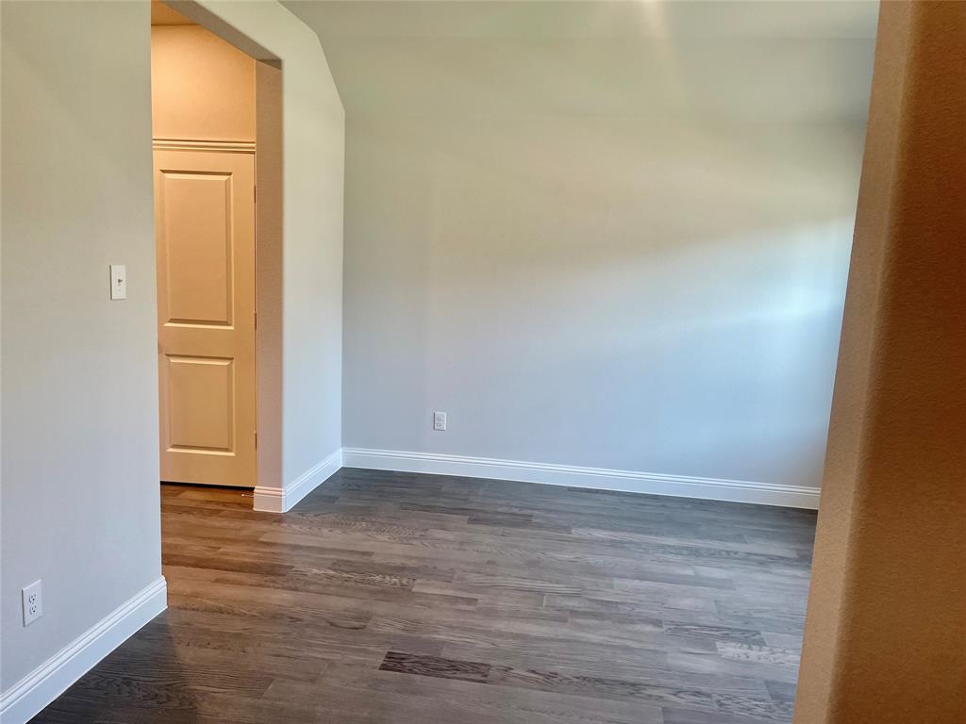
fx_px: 726
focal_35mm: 26
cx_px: 483
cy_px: 362
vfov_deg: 53.1
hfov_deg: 67.3
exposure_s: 1/120
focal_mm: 5.1
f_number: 1.6
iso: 80
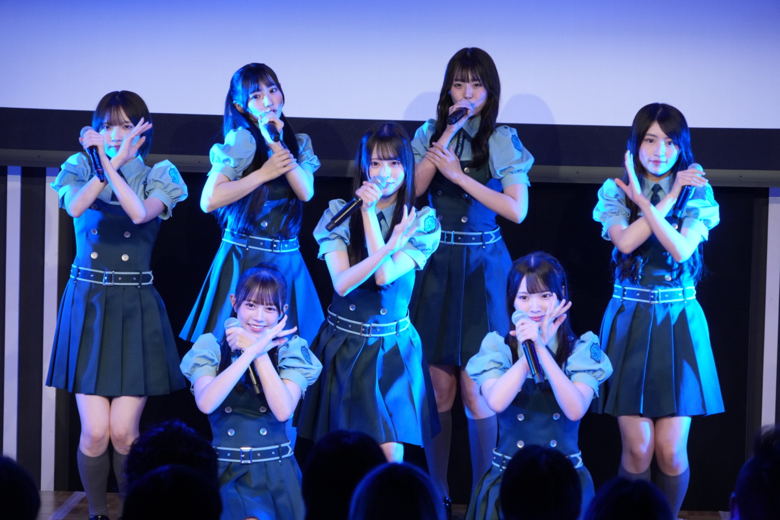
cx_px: 390
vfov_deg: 8.1
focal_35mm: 169
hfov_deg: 12.2
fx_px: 3661
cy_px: 260
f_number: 6.3
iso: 2500
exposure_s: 1/200
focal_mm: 169
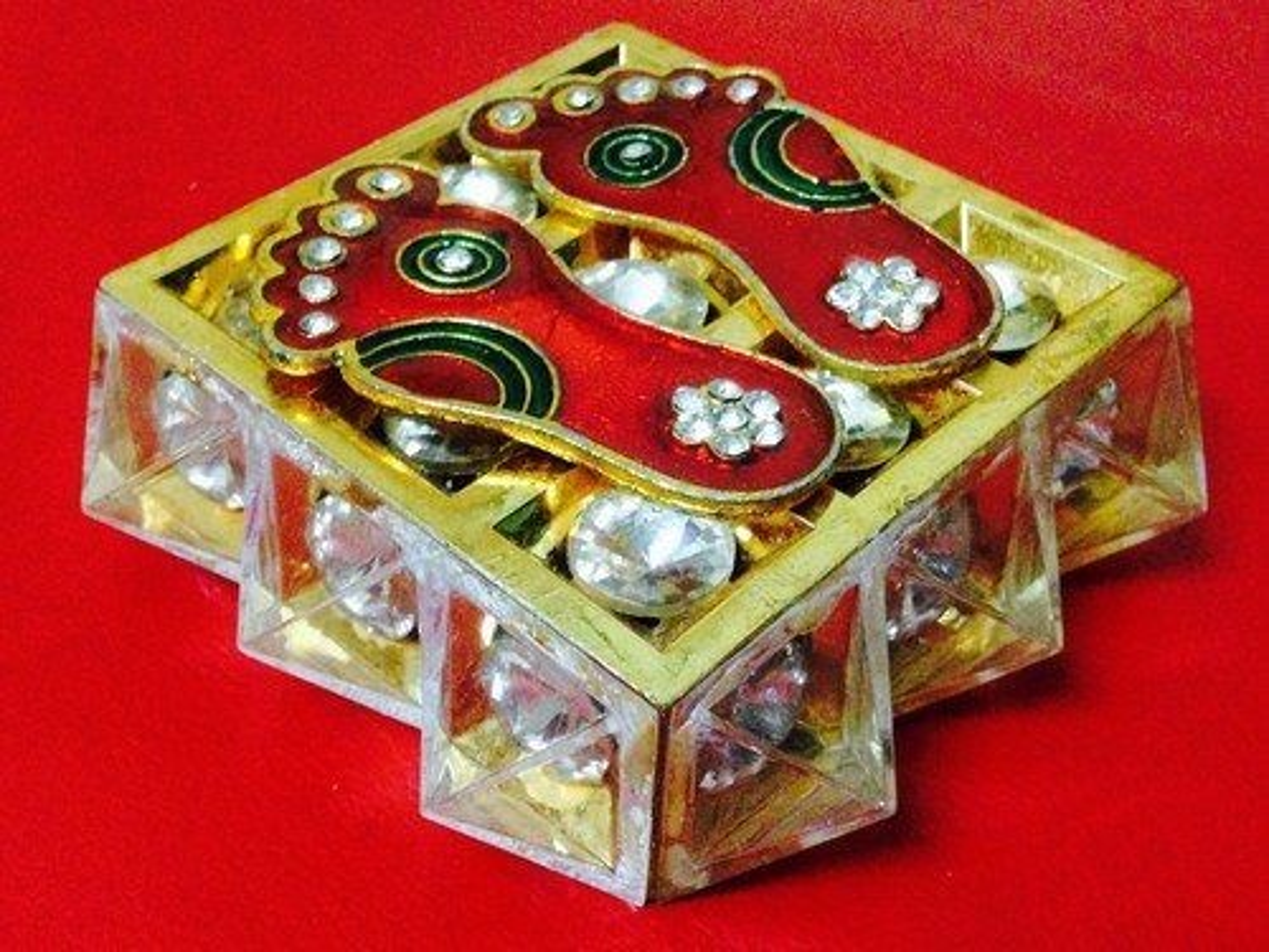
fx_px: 1210
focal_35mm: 33
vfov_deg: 42.9
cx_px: 634
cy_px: 476
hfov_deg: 55.4
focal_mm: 4.12
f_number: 2.4
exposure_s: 1/20
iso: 400
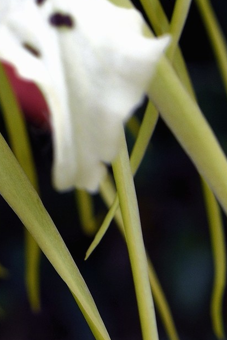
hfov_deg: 6.9
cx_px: -191
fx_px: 1824
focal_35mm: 193
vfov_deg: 10.2
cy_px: -235
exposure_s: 1/100
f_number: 11
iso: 400
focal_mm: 50
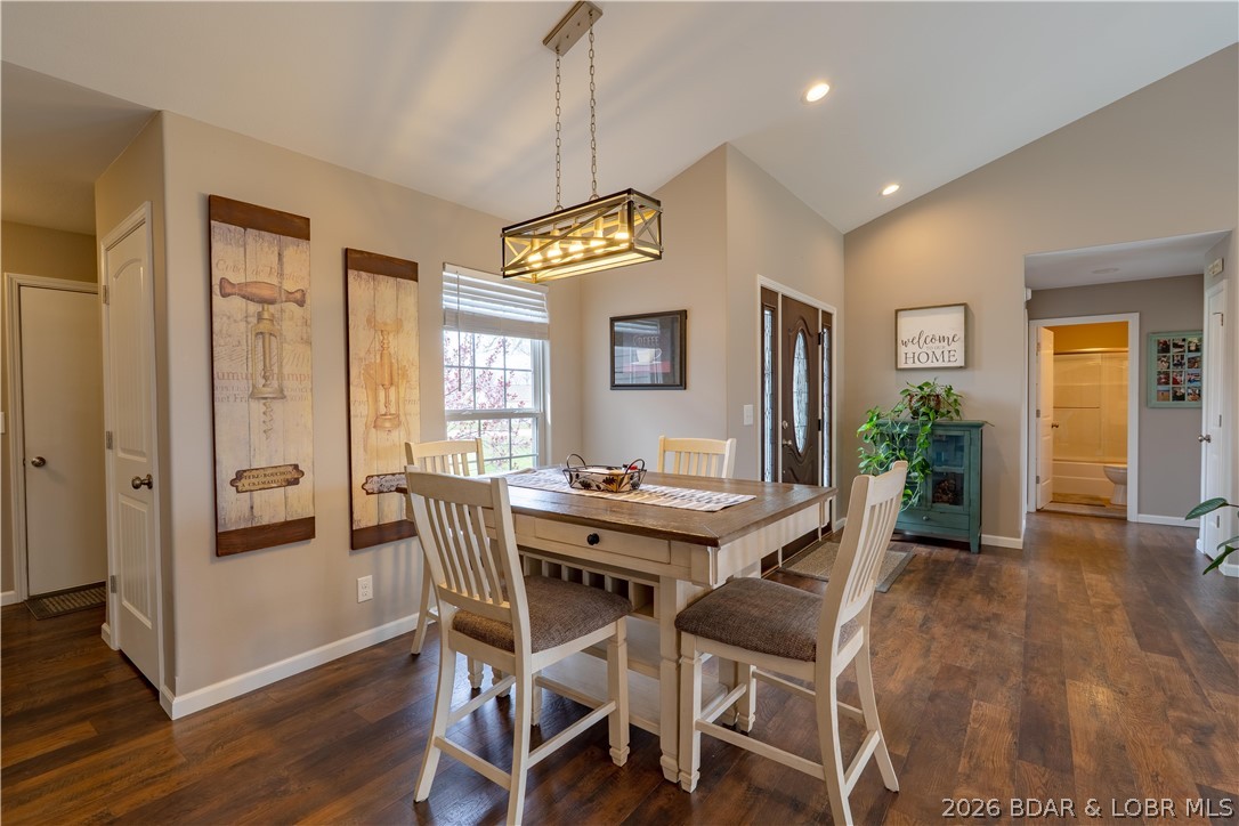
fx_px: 551
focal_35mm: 16
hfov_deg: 96.7
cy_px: 413
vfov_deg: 73.7
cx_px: 620
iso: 200
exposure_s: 1/100
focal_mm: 16
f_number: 8
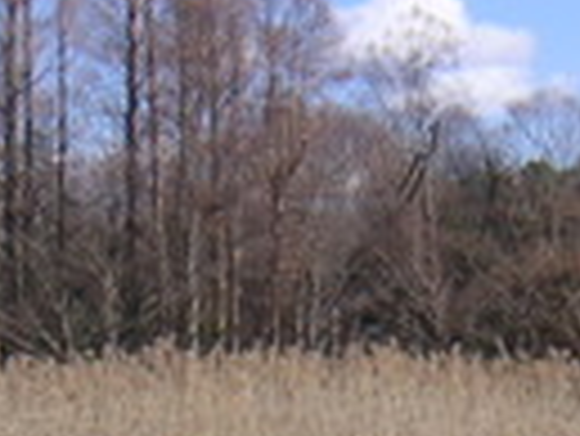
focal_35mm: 189
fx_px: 3170
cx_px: 733
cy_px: 108
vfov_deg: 7.9
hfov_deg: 10.3
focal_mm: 6
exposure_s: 1/180
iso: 50
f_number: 6.7
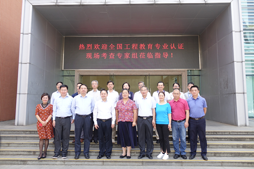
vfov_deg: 44.9
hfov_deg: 63.7
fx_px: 205
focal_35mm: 29
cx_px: 127
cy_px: 84
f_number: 2.8
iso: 100
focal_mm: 10.7
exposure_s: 1/200
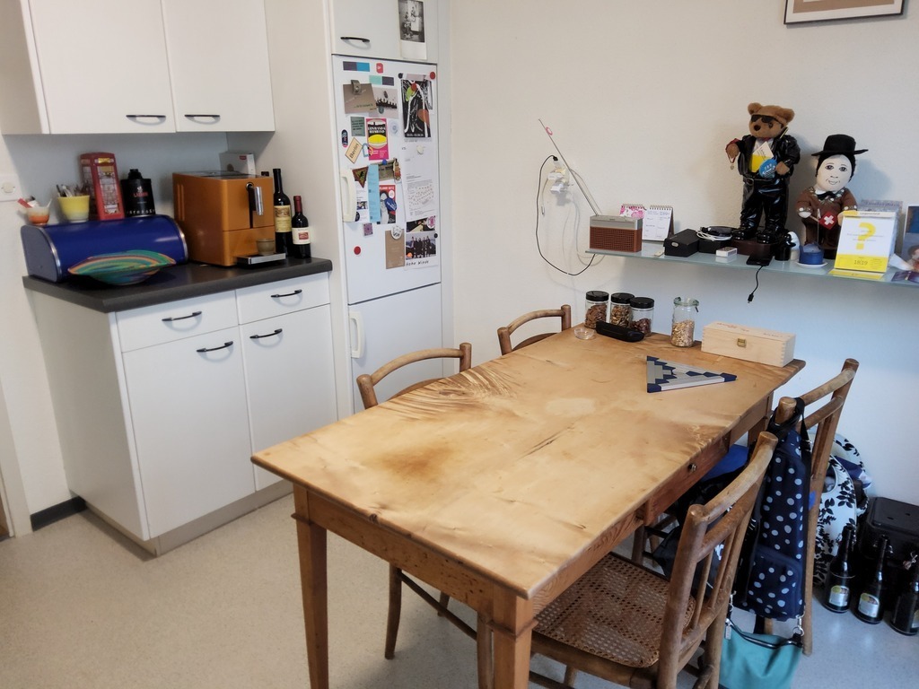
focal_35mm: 25
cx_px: 460
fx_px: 664
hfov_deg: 69.4
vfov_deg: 54.9
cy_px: 344
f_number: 2
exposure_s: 1/33
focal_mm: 3.08
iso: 500
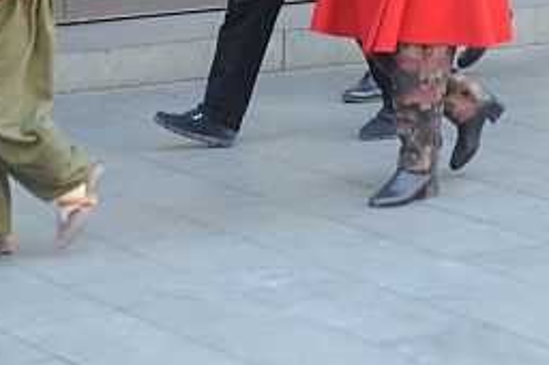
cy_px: -354
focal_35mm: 197
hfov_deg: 10.4
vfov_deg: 6.7
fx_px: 3000
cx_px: 448
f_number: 2.8
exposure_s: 1/200
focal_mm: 42
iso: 200
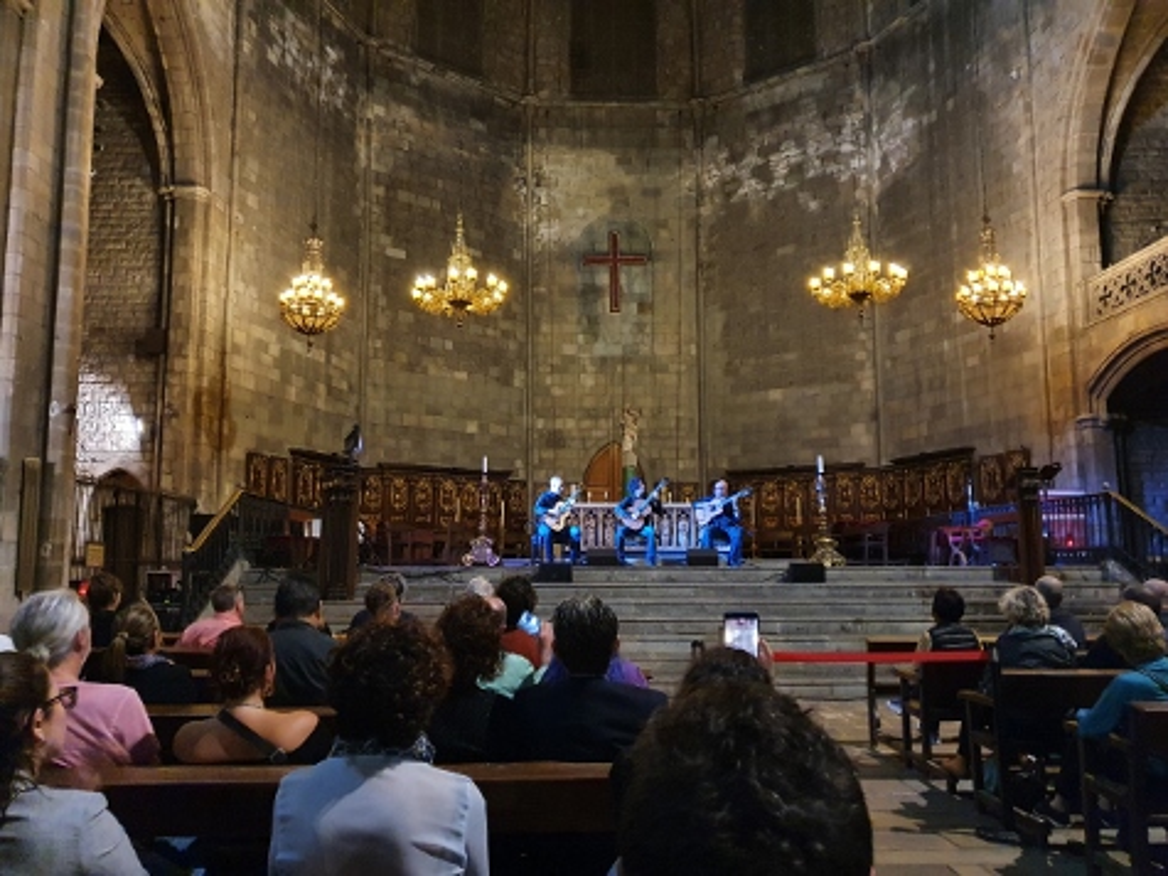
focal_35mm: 26
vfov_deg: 53.0
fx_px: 877
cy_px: 438
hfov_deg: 67.3
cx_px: 584
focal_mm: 4.32
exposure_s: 1/33
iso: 640
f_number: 1.5
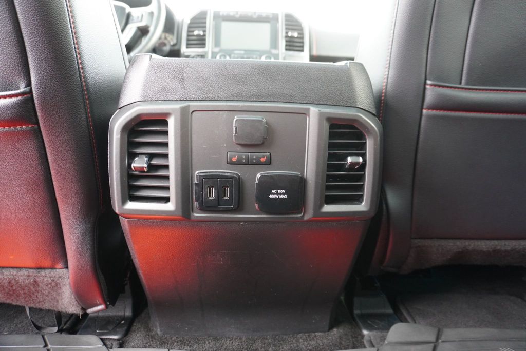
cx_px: 263
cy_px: 176
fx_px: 351
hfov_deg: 73.7
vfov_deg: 53.2
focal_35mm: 24
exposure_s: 1/60
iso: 1600
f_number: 3.5
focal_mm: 16
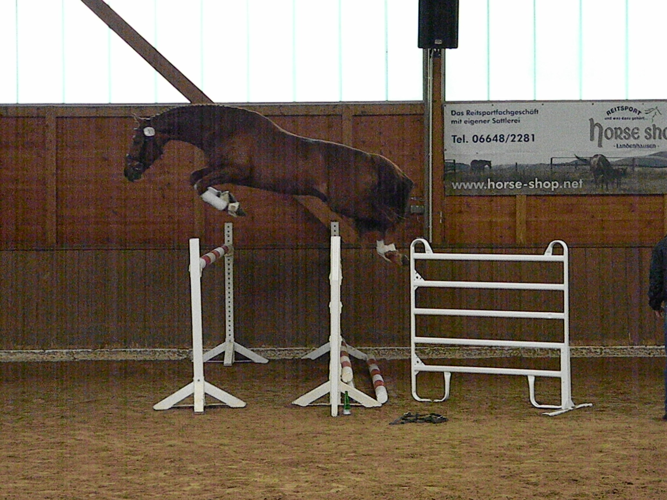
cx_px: 334
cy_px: 250
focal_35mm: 104
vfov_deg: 14.2
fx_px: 2004
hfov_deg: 18.9
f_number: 4.7
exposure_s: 1/249
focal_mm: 19
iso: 2031
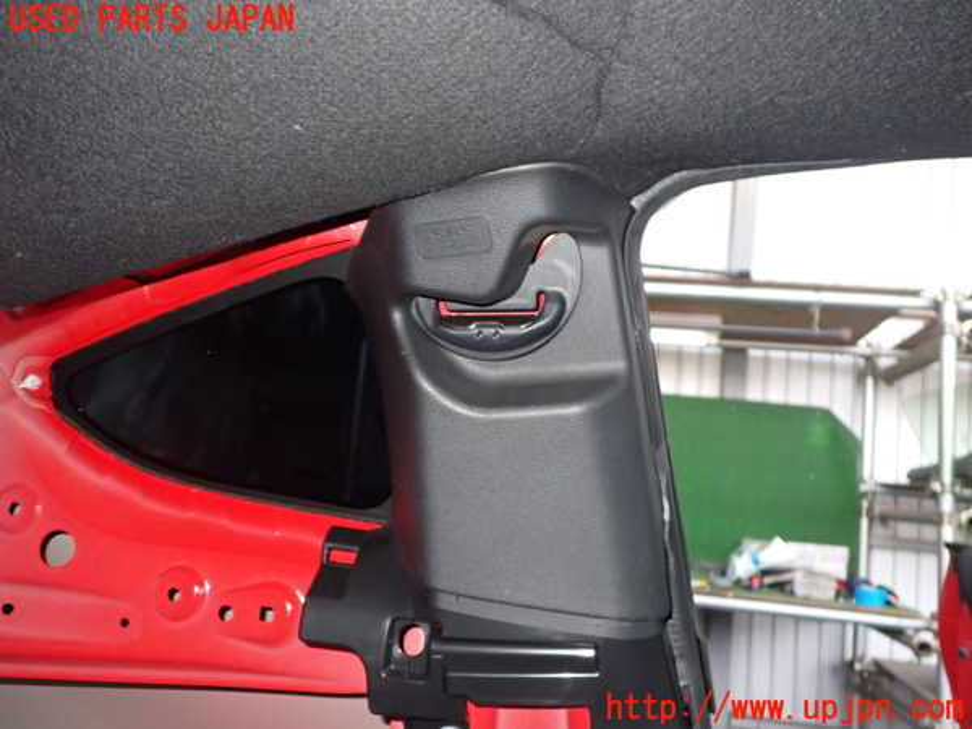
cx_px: 486
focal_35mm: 30
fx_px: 842
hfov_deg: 60.0
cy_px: 364
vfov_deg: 46.8
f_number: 6.3
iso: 400
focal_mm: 5.4
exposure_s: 1/30
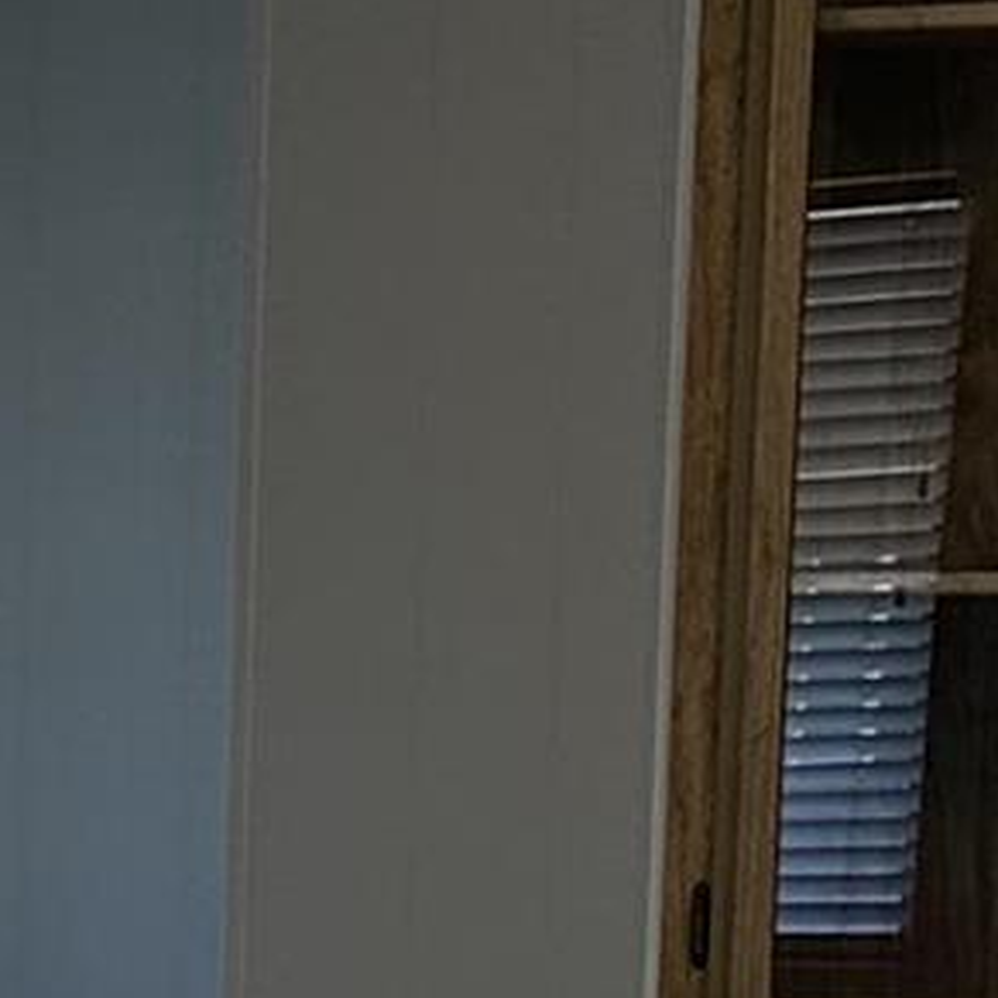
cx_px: -1128
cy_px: 1584
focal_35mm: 224
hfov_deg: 7.4
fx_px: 7306
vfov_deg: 7.6
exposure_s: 1/120
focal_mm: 6.86
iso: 100
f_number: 1.78
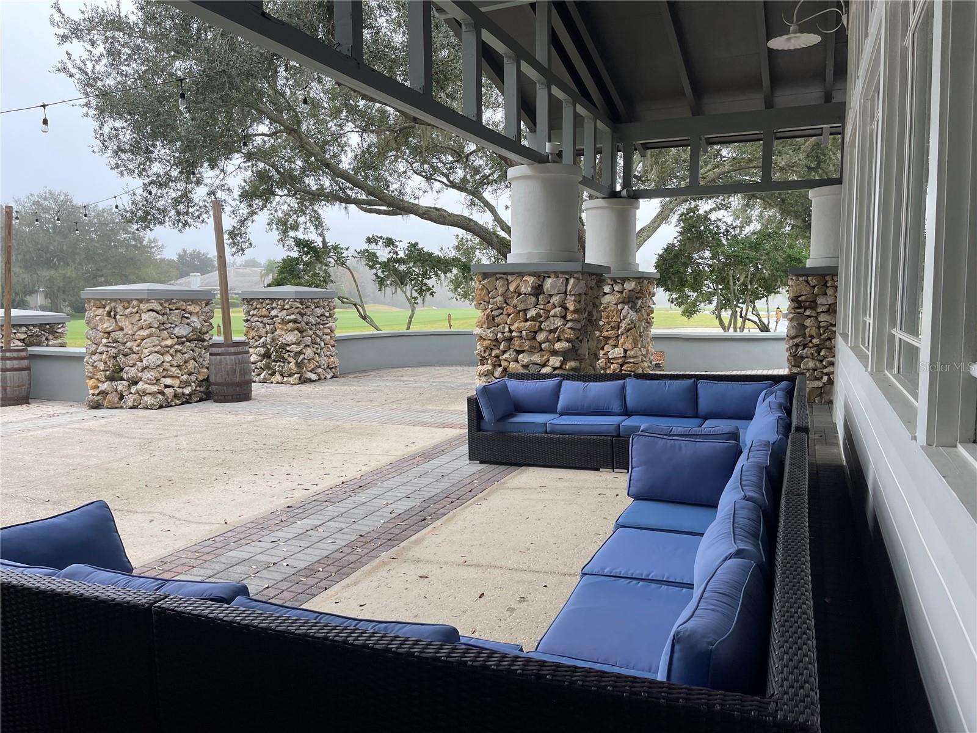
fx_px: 706
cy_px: 366
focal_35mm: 25
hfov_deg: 69.4
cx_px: 488
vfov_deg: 54.9
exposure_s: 1/543
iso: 32
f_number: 1.6
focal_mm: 5.1
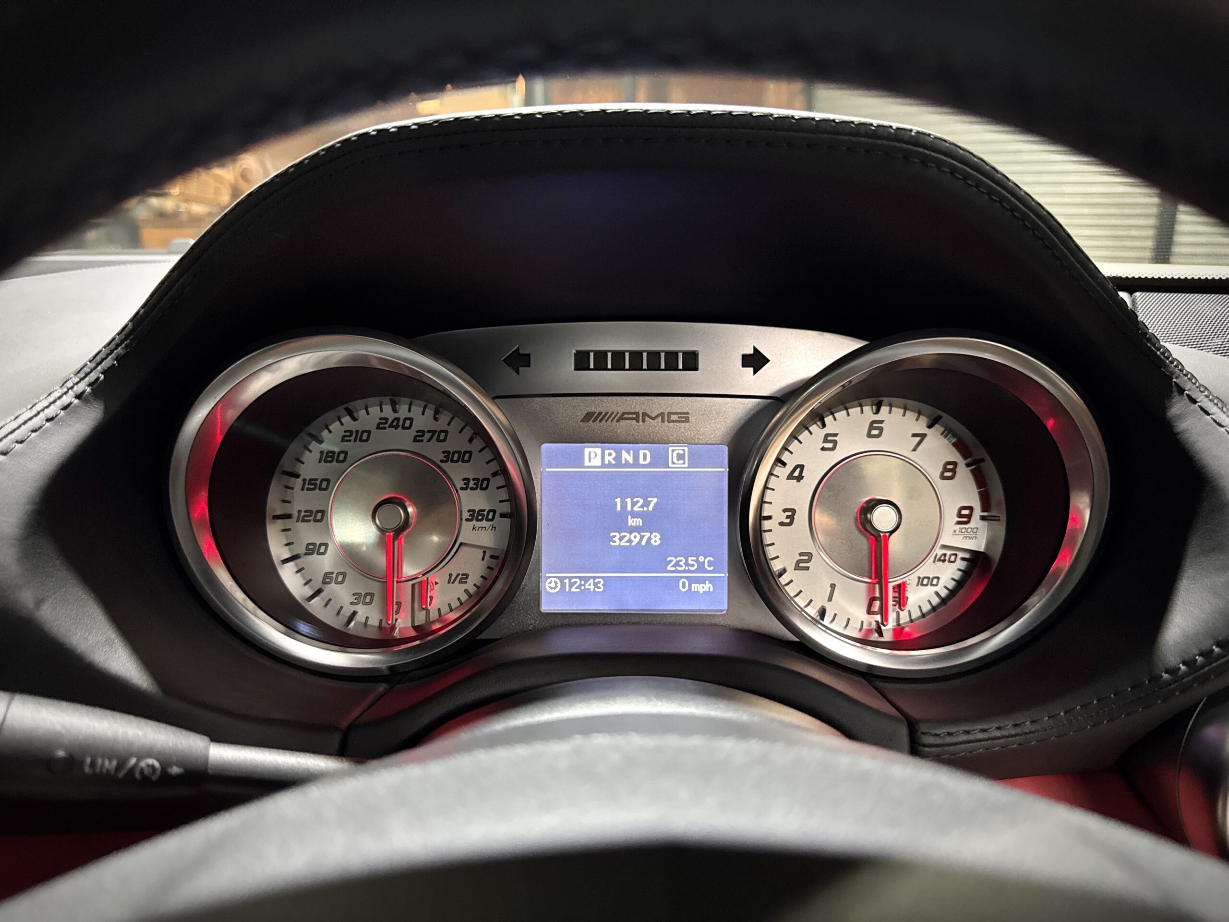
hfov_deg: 71.6
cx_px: 614
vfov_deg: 56.8
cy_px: 461
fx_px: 852
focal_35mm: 24
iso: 1000
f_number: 1.78
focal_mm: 6.76
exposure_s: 1/40
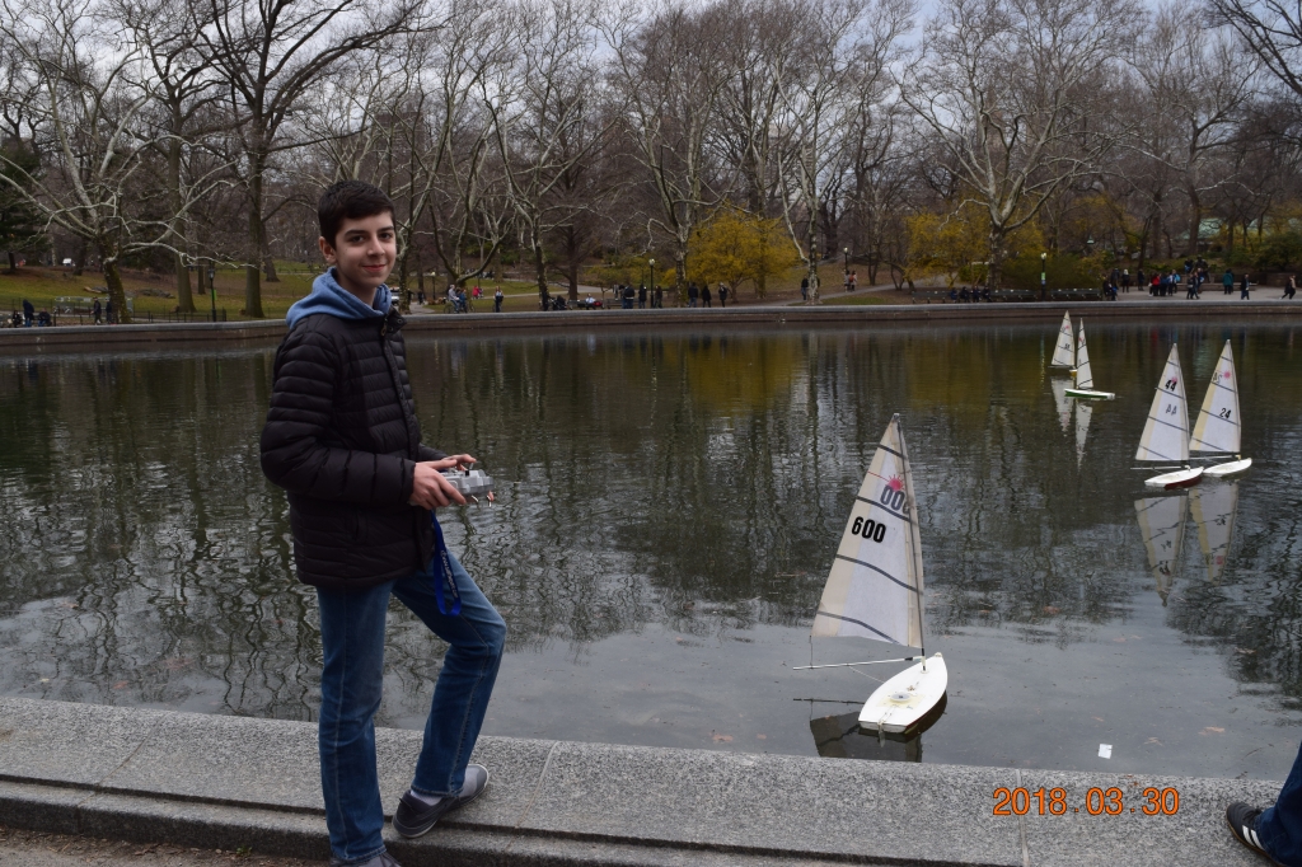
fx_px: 1193
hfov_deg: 57.2
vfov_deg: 39.9
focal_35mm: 33
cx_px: 651
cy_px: 434
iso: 400
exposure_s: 1/200
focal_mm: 22
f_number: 10
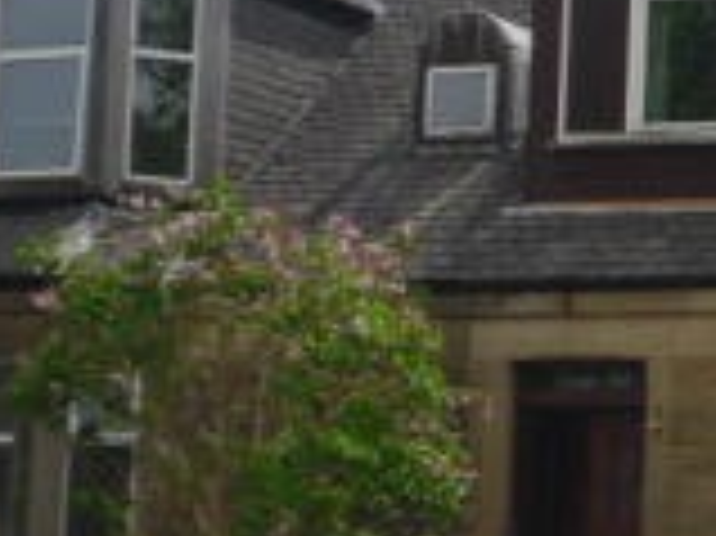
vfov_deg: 11.6
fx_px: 2646
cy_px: 336
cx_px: 1110
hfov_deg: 14.3
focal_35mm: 128
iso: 80
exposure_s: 1/145
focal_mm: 6.36
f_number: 8.6
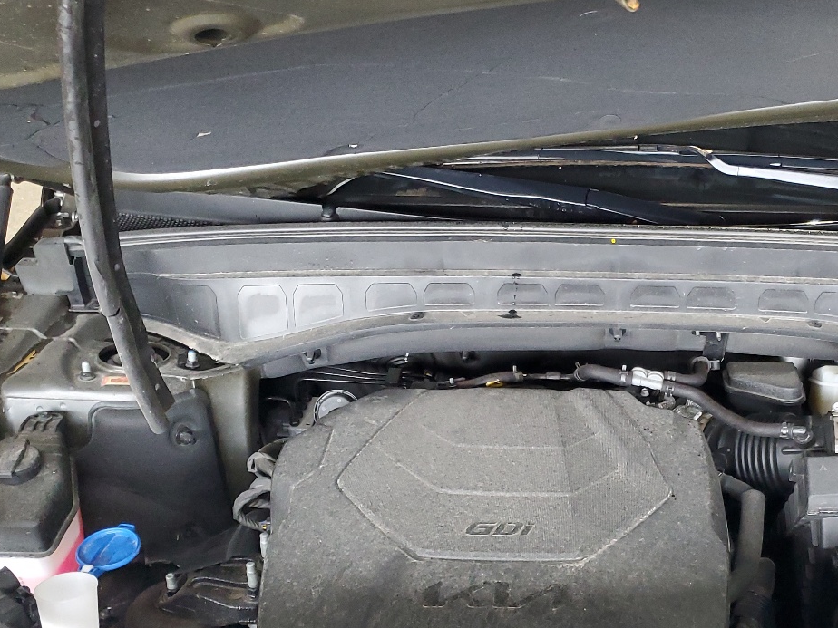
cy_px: 498
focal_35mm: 45
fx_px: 1089
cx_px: 650
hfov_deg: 40.6
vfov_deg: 31.4
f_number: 1.5
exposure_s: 1/60.2
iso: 271
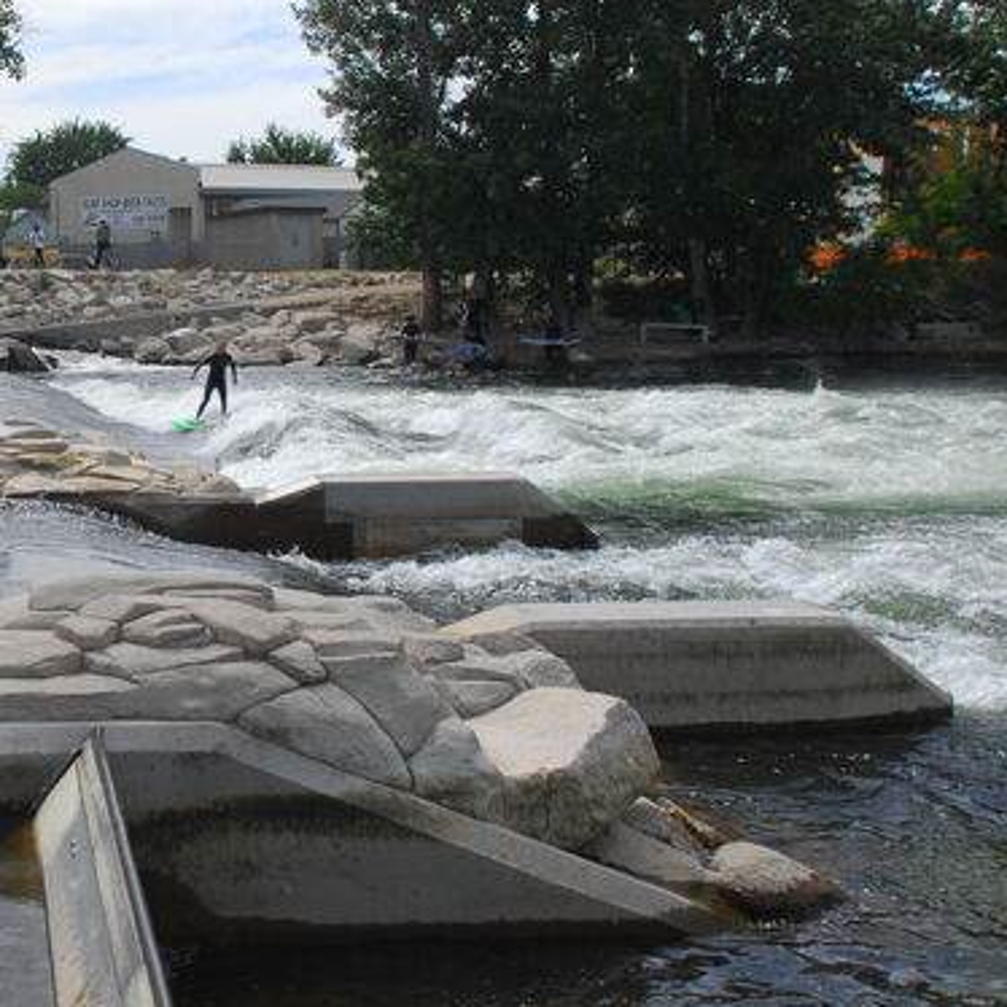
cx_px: 43
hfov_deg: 27.3
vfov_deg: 28.6
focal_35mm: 60
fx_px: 1975
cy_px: 419
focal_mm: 22
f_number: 5.6
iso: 200
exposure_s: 1/640
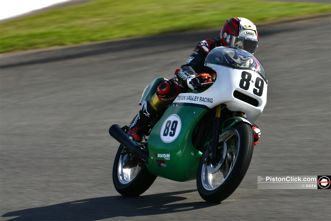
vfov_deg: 3.8
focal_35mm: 360
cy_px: 110
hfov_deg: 5.7
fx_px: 3309
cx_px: 166
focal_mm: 240
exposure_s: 1/200
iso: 100
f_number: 6.3
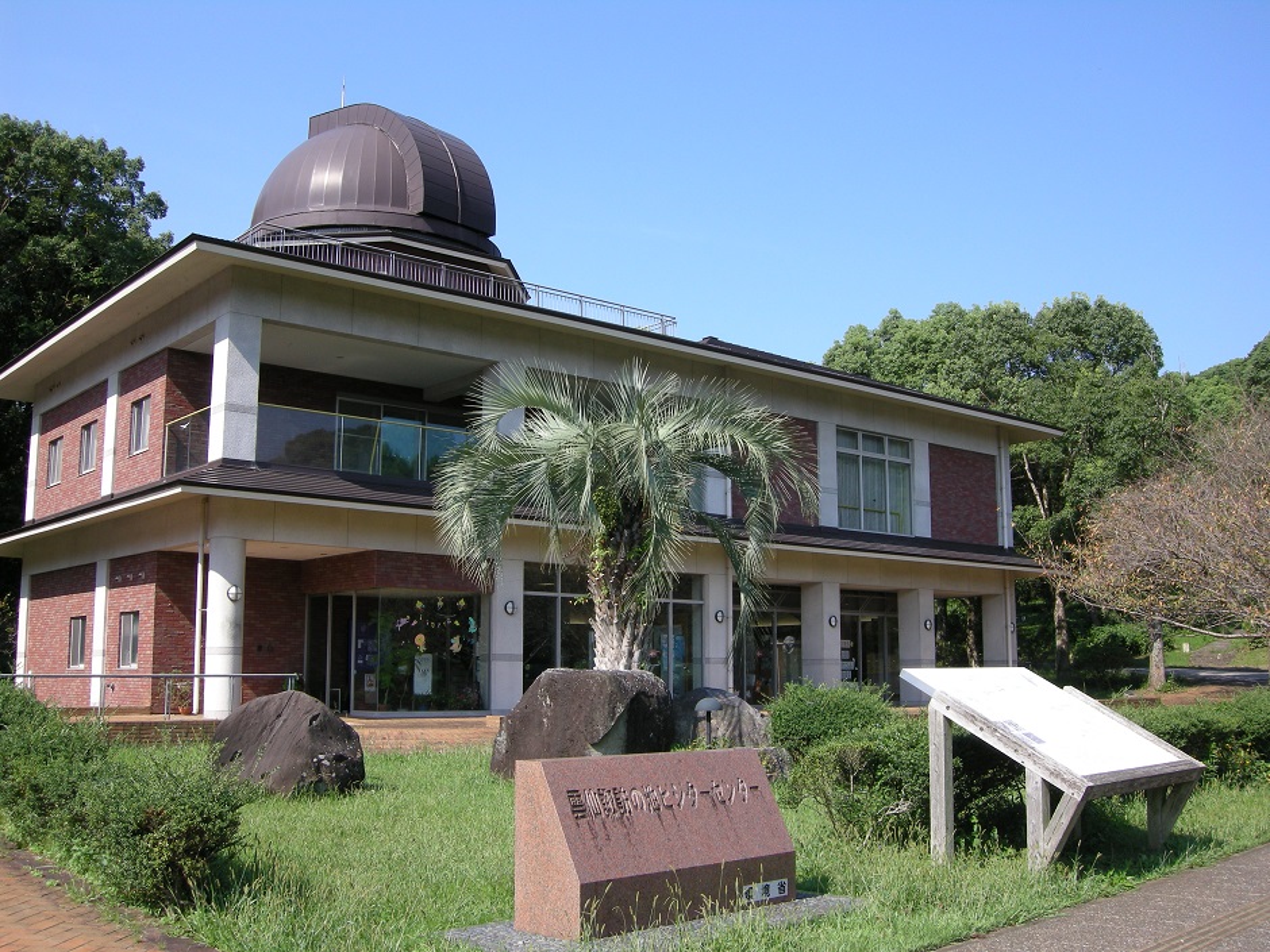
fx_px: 1321
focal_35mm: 36
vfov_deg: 39.7
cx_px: 635
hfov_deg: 51.4
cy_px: 476
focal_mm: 7.5
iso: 64
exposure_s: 1/242
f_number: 4.8
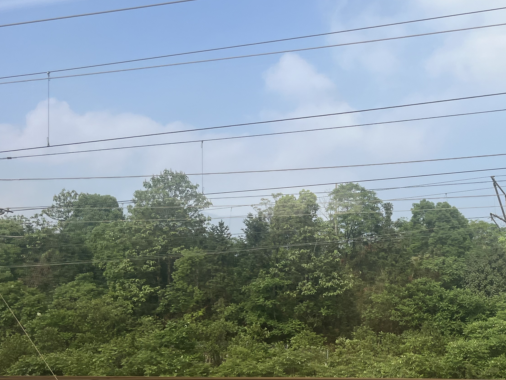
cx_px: 365
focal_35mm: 47
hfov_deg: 39.6
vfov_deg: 30.8
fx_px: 687
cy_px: 228
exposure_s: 1/878
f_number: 1.6
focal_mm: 5.1
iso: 50
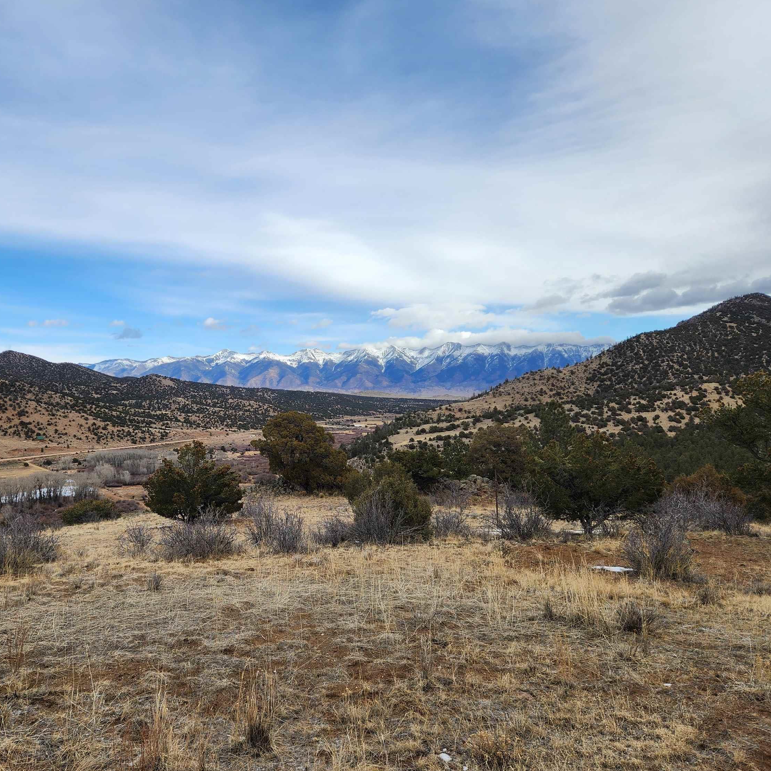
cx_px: 306
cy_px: 391
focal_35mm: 28
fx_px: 706
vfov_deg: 57.3
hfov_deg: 56.8
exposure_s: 1/1179
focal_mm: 5.4
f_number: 1.8
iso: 20
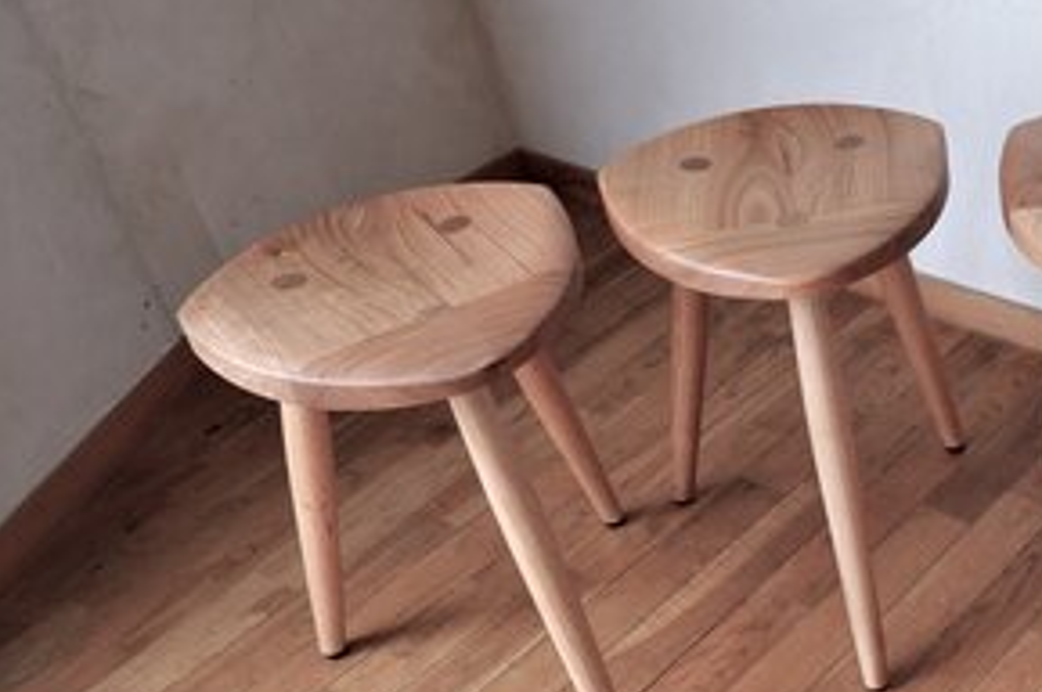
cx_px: 1089
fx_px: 1474
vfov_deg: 26.1
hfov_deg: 34.6
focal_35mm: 51
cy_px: 530
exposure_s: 1/85
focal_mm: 15.6
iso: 200
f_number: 3.5
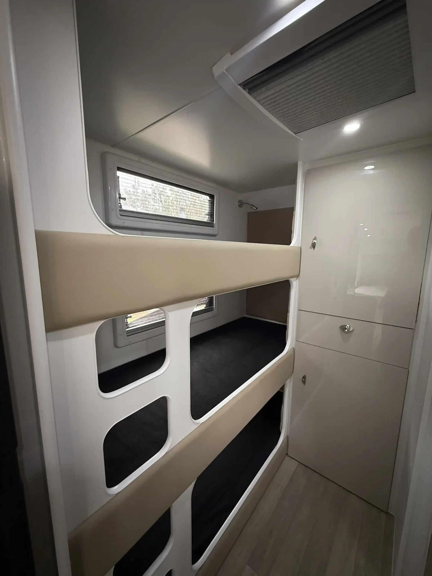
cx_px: 216
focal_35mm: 14
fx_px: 233
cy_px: 288
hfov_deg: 85.7
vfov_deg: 102.1
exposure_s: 1/89
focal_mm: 2.2
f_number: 2.2
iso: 320
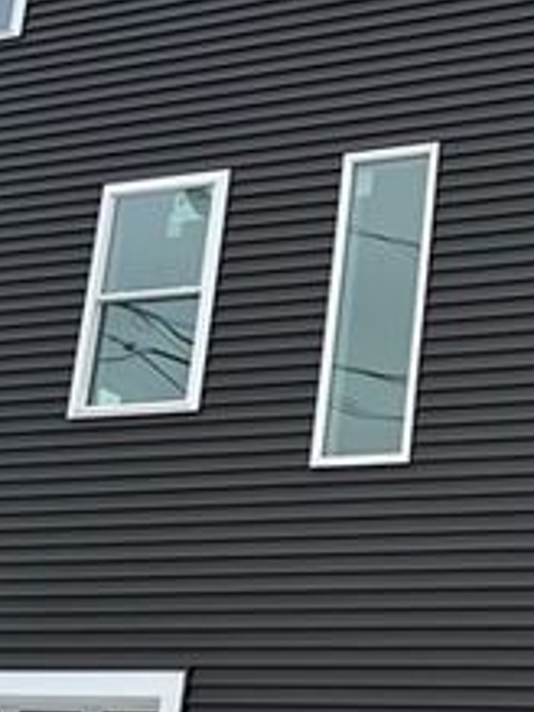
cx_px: 599
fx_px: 1503
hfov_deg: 19.3
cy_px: 437
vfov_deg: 26.6
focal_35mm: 73
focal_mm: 6.86
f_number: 1.78
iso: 80
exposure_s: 1/2591
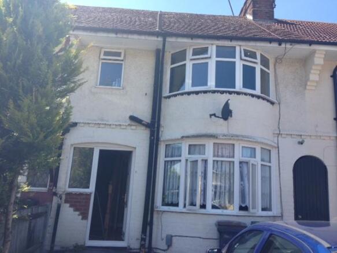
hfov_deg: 55.4
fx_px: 321
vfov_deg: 42.9
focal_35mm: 33
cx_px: 168
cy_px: 126
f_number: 2.4
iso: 50
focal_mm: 4.13
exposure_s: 1/623
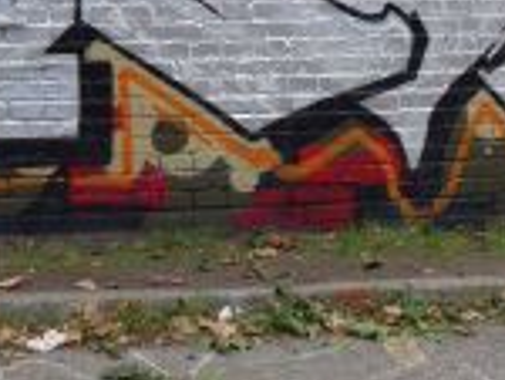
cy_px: 15
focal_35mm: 103
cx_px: 367
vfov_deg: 14.2
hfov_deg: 18.9
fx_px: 1505
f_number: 2.8
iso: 80
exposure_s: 1/320
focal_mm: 6.5
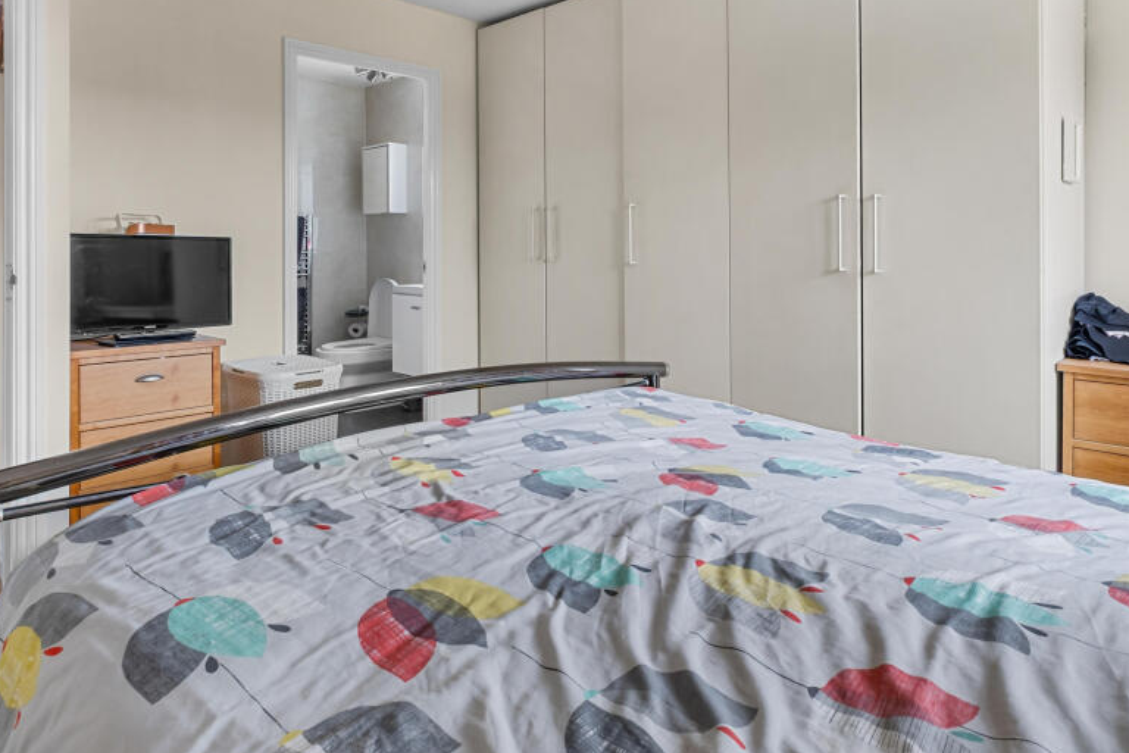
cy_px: 379
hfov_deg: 84.0
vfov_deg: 61.9
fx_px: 627
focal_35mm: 20
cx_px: 581
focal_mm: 10
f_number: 8
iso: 160
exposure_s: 1/1.11
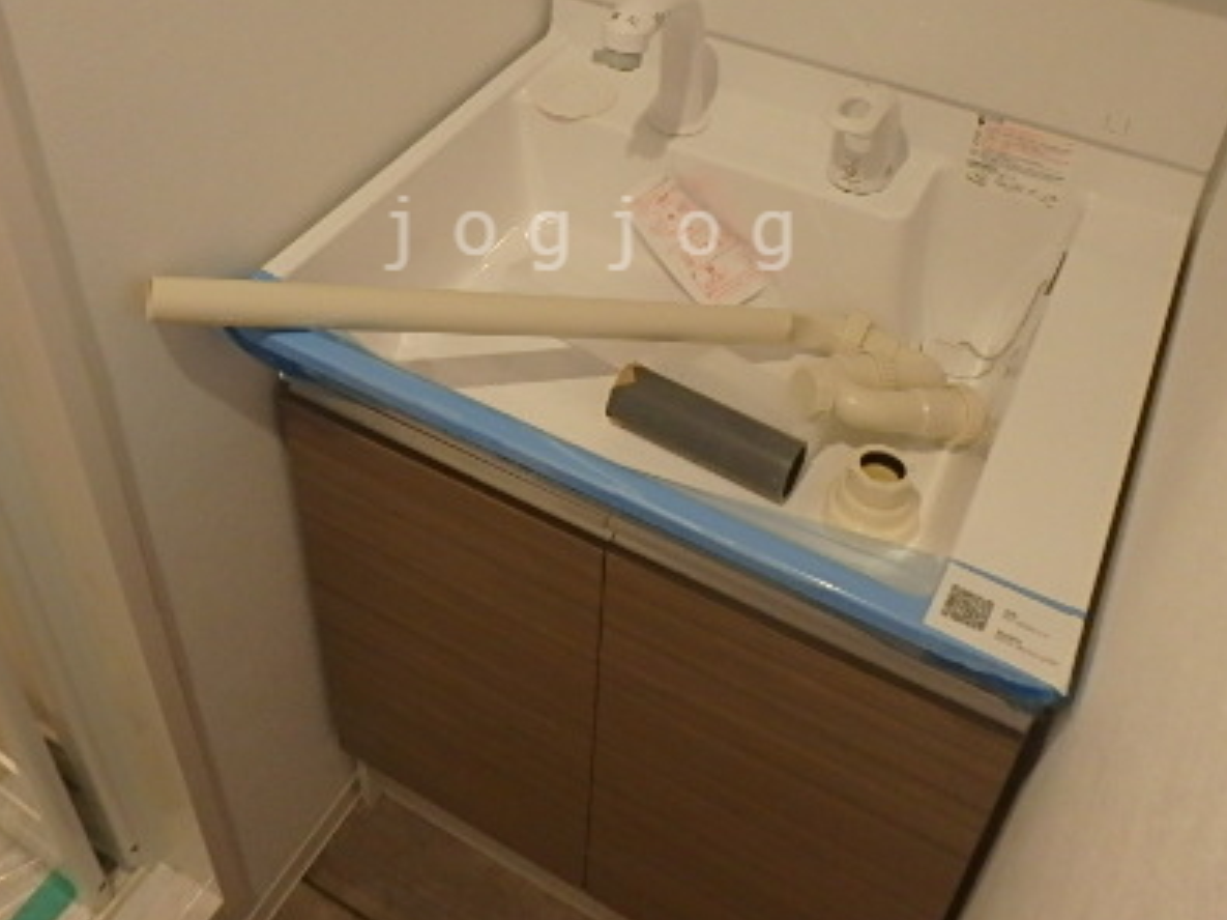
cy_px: 233
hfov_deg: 54.0
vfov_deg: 40.6
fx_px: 1205
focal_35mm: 34
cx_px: 596
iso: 400
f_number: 3.5
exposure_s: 1/30
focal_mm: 3.7
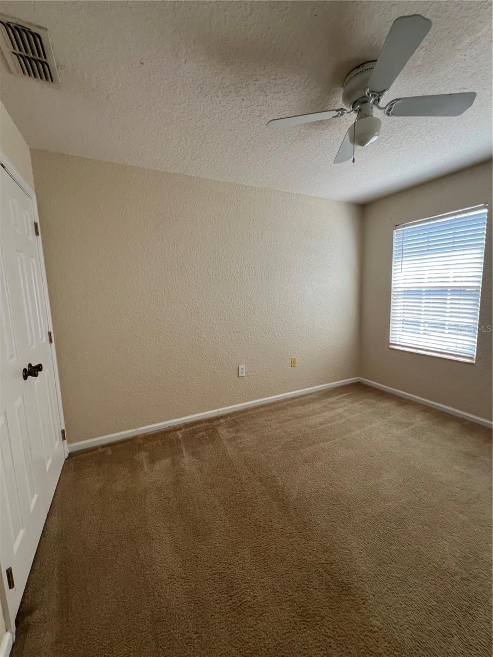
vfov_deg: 106.2
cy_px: 328
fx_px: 247
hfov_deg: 89.9
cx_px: 246
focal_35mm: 13
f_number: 1.8
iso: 40
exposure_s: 1/99
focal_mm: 1.57
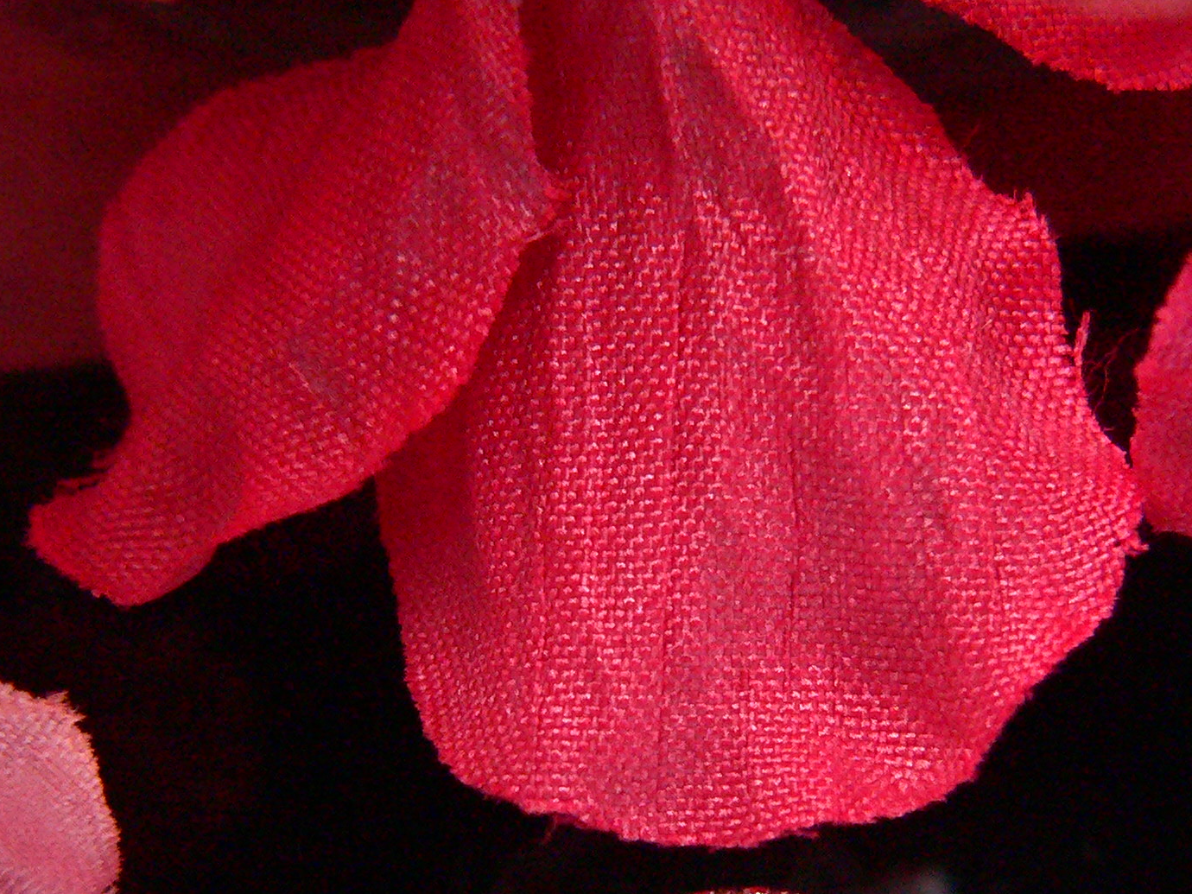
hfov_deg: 11.8
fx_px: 5751
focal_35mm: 167
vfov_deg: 8.9
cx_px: 612
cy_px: 739
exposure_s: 1/15
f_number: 4
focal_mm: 15
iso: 400
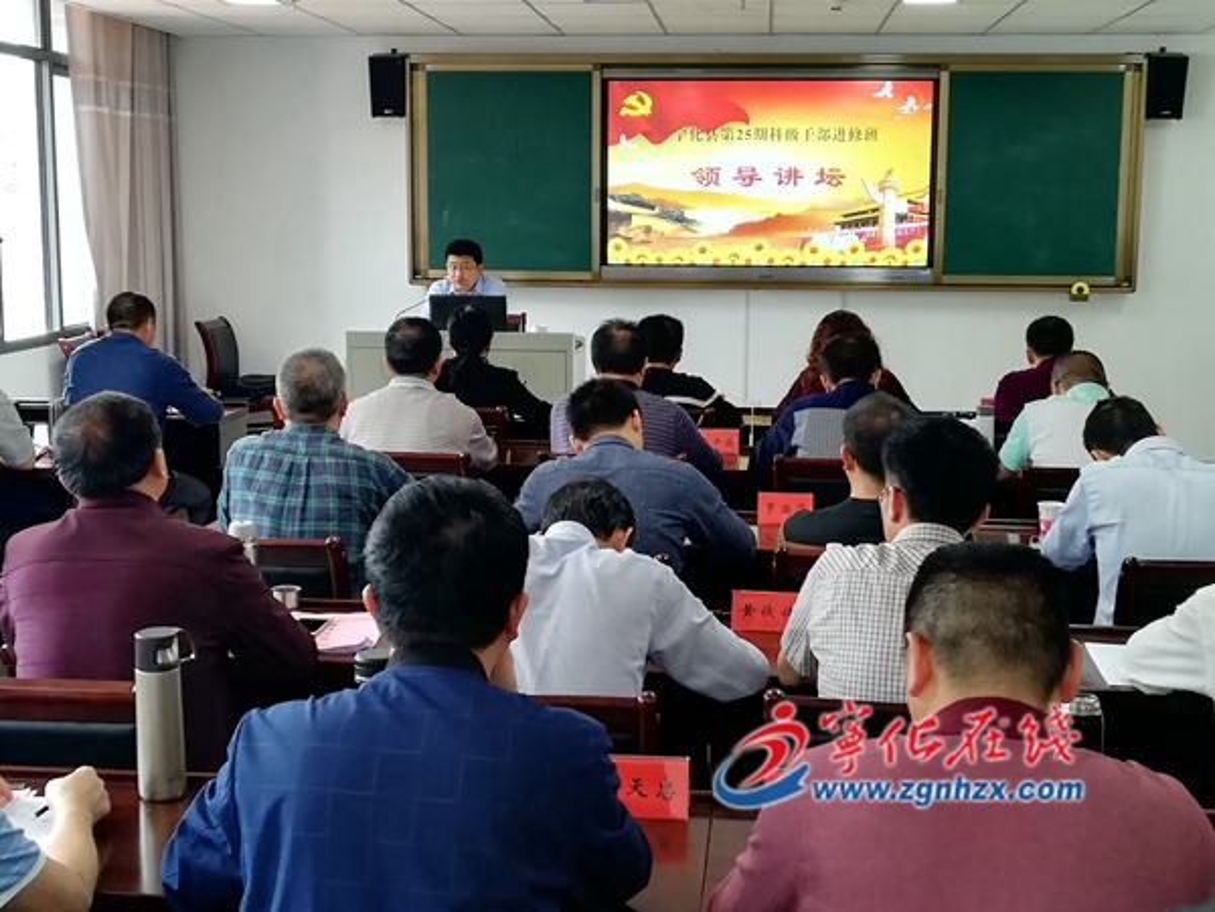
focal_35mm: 47
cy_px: 456
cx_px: 608
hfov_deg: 40.4
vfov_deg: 30.9
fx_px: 1650
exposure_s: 1/50
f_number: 1.8
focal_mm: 3.83
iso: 100
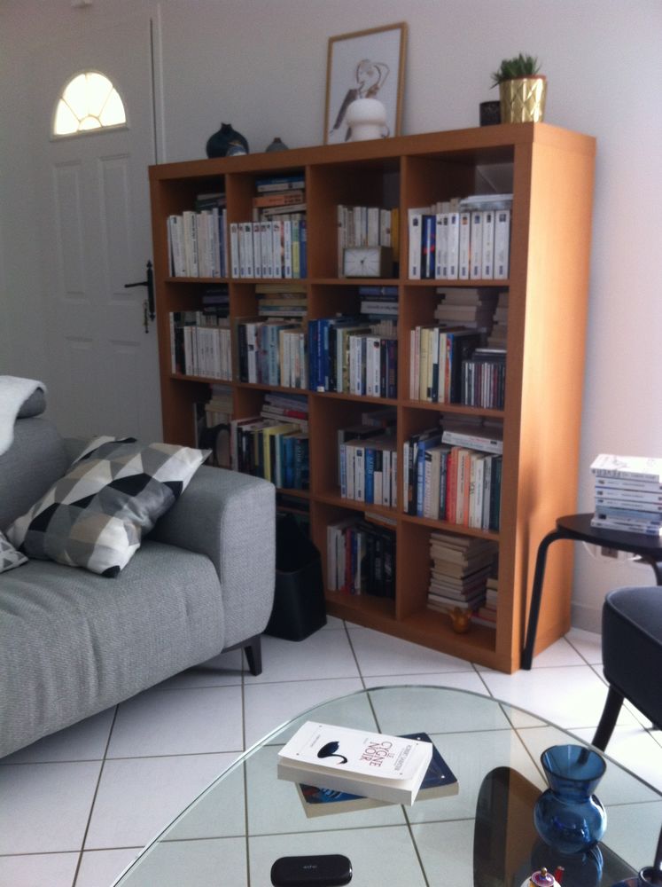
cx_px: 331
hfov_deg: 40.6
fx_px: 895
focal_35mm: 35
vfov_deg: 52.7
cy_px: 444
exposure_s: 1/40
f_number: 2.8
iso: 100
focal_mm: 3.85
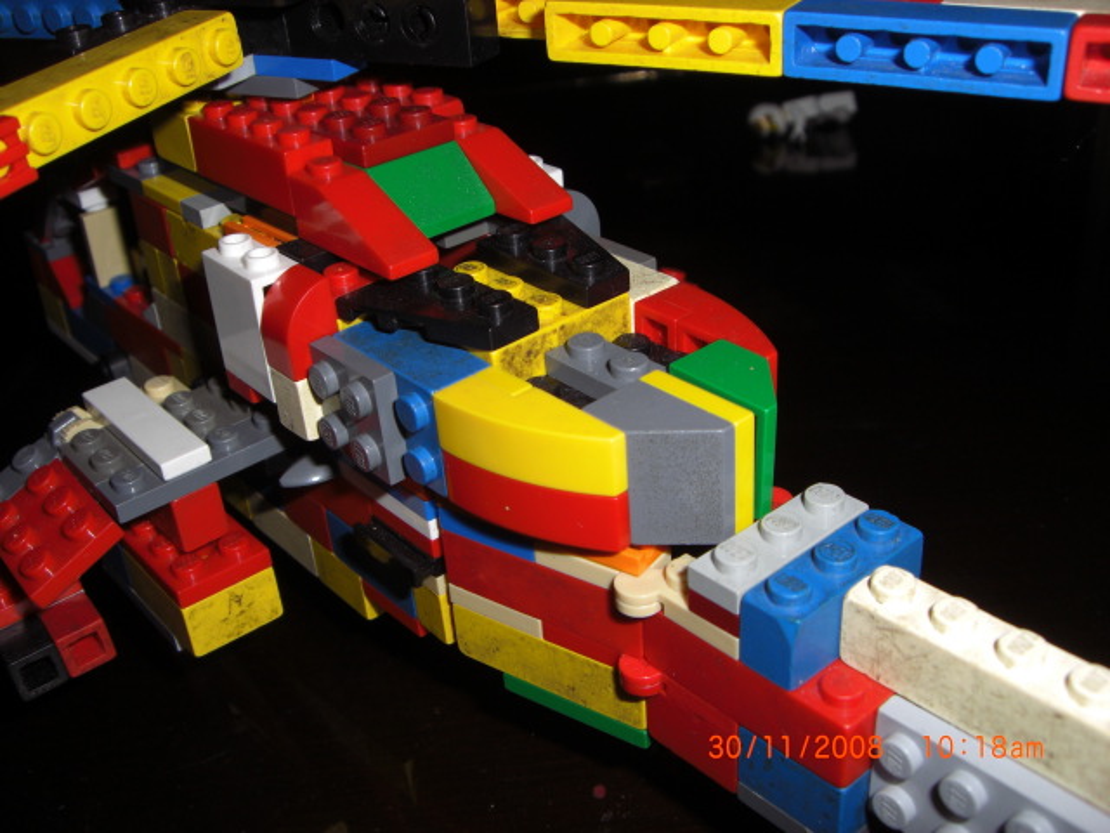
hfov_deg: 49.0
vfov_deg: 37.7
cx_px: 555
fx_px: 1219
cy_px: 416
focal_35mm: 38
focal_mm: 6.2
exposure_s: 1/60
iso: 64
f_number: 8
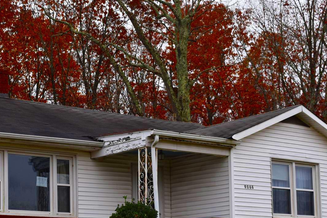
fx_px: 835
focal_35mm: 92
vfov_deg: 14.7
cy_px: 199
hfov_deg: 22.0
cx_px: 94
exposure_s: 1/250
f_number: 8
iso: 250
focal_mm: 32
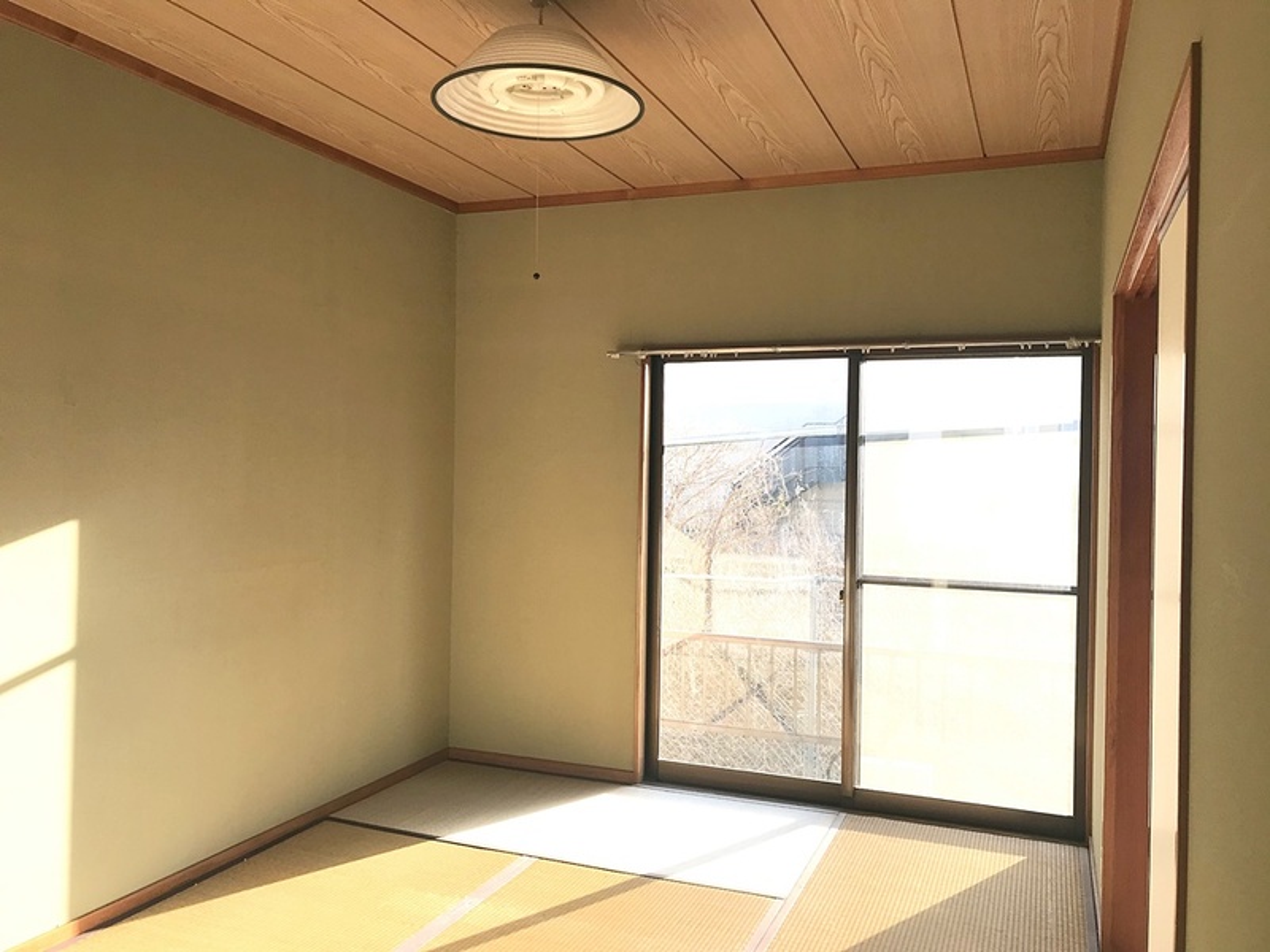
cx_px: 635
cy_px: 476
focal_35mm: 28
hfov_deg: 63.4
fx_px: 1027
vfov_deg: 49.7
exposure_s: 1/343
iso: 20
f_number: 1.8
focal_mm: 3.99
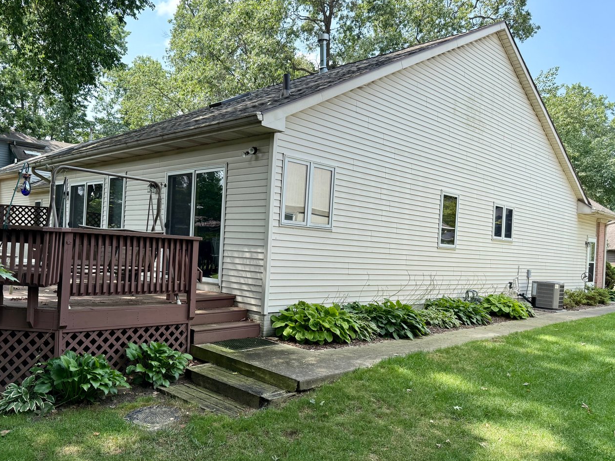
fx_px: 515
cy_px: 241
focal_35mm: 29
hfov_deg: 61.4
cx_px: 267
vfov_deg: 48.2
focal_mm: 6.76
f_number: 1.78
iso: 100
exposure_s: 1/1553
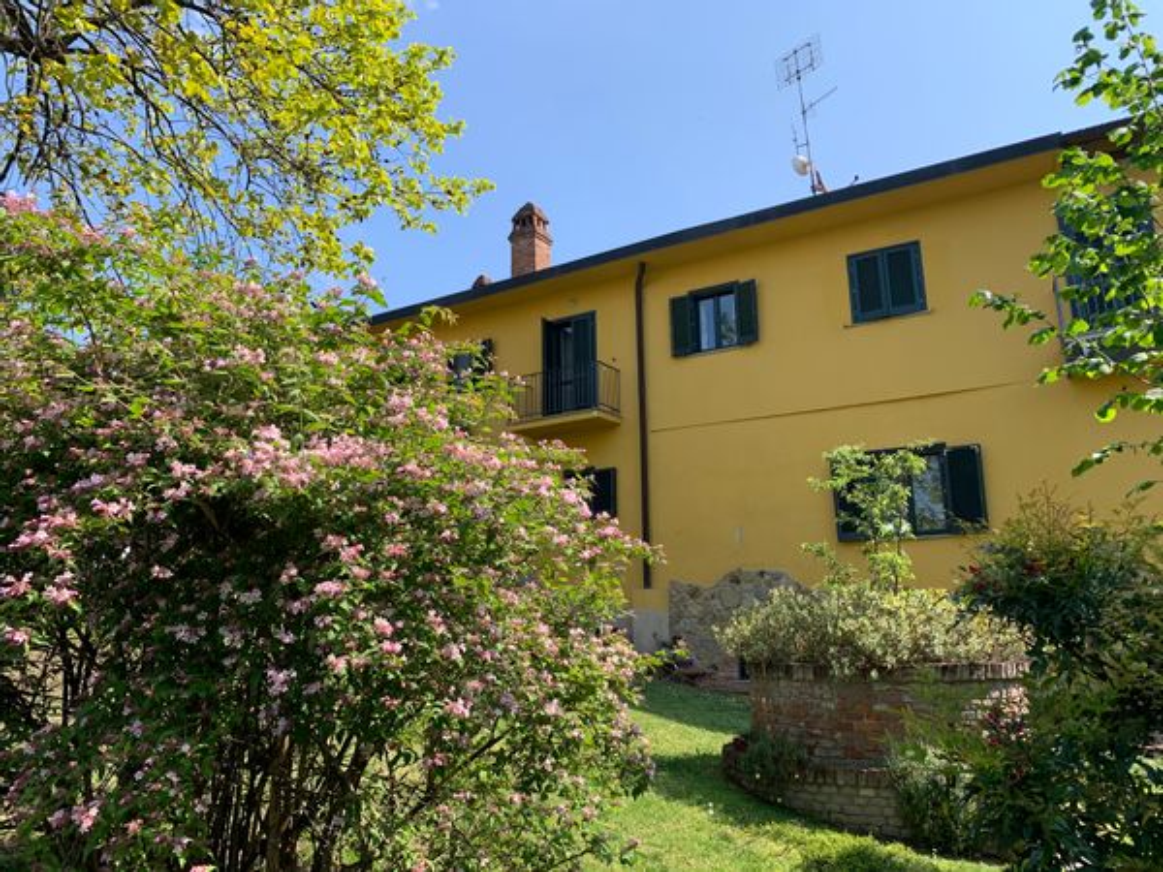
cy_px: 436
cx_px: 582
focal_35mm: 26
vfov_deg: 53.1
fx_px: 874
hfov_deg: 67.3
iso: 25
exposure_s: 1/1220
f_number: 1.8
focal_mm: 4.25
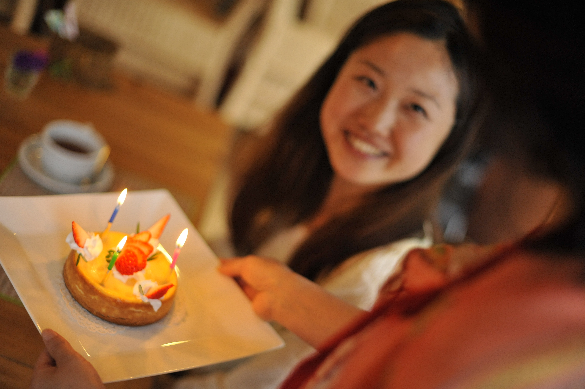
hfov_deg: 39.6
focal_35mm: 50
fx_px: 812
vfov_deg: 27.0
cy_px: 194
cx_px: 292
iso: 2500
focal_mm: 50
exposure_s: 1/1000
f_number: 1.8
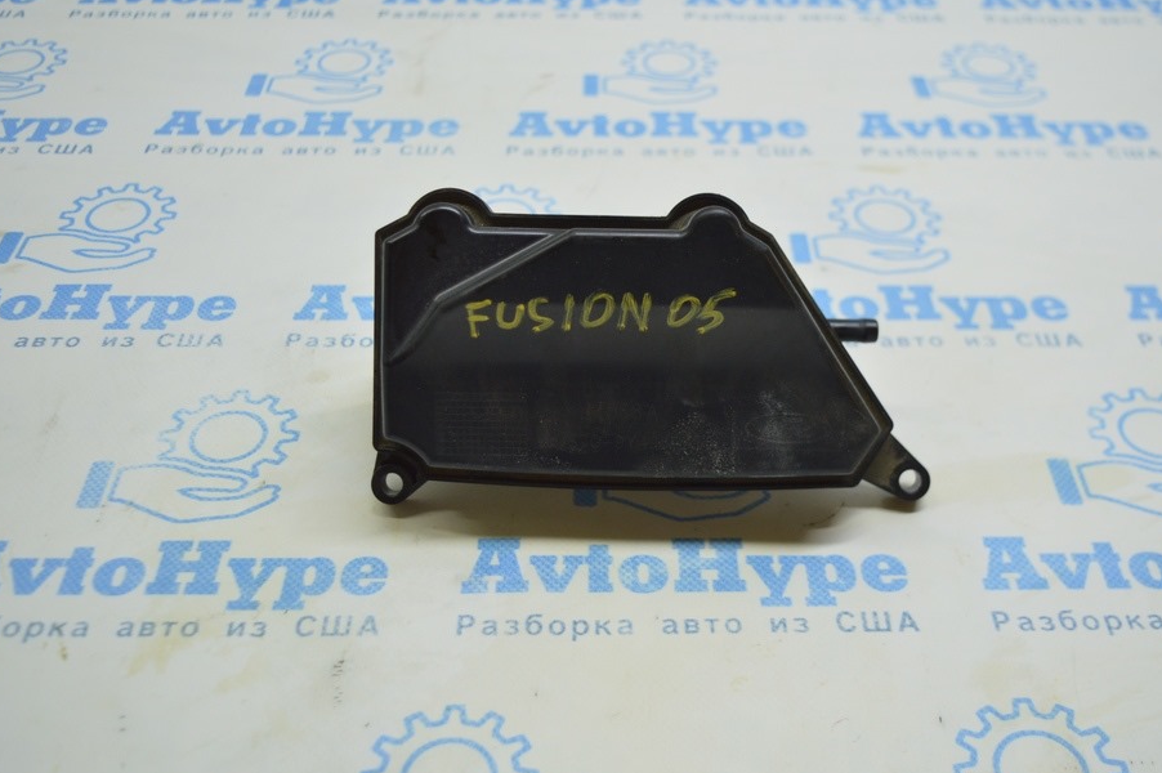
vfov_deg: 31.4
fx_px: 1373
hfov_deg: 45.8
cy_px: 365
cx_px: 622
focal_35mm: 43
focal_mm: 25
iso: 400
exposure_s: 1/60
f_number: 4
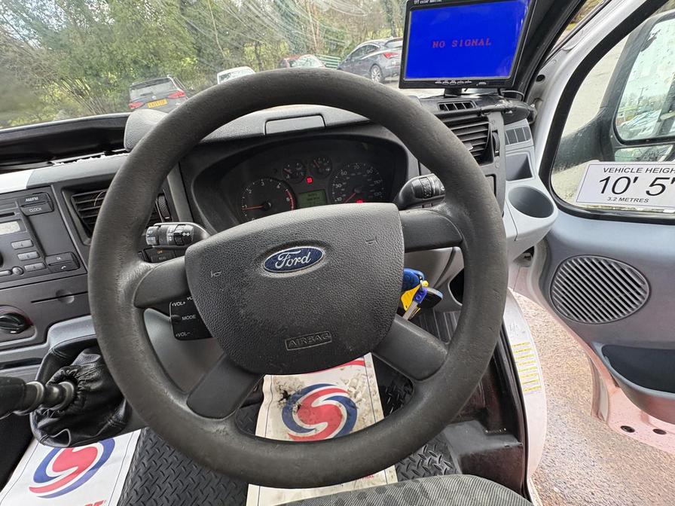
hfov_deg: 102.1
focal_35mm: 14
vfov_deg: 85.7
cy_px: 253
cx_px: 338
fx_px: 273
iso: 200
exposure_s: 1/99
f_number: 2.2
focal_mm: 2.22
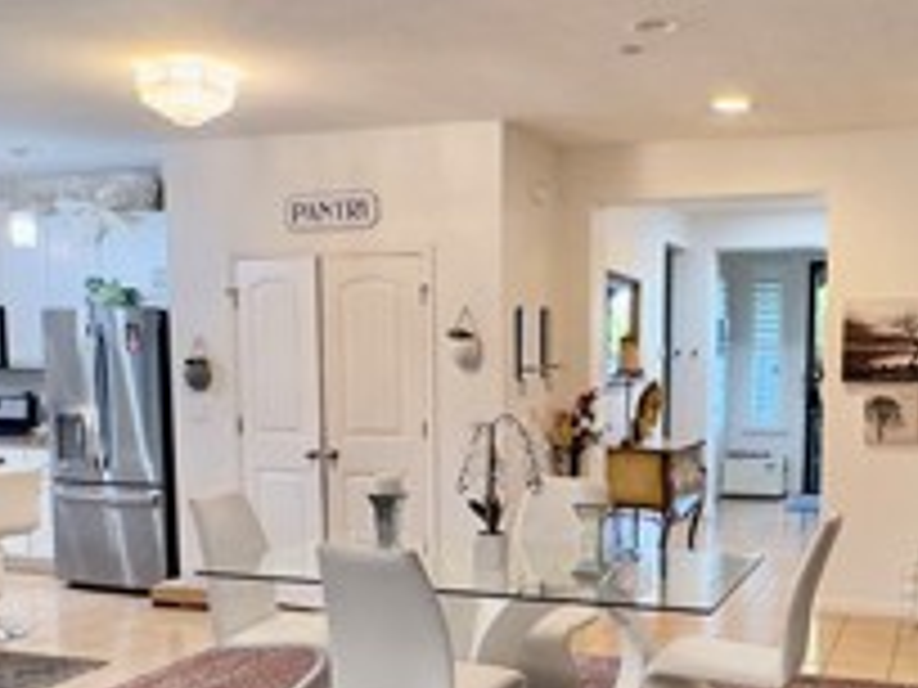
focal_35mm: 44
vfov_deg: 32.4
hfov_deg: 42.7
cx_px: 562
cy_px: 499
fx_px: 1167
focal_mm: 2.22
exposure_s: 1/60
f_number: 2.2
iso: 200
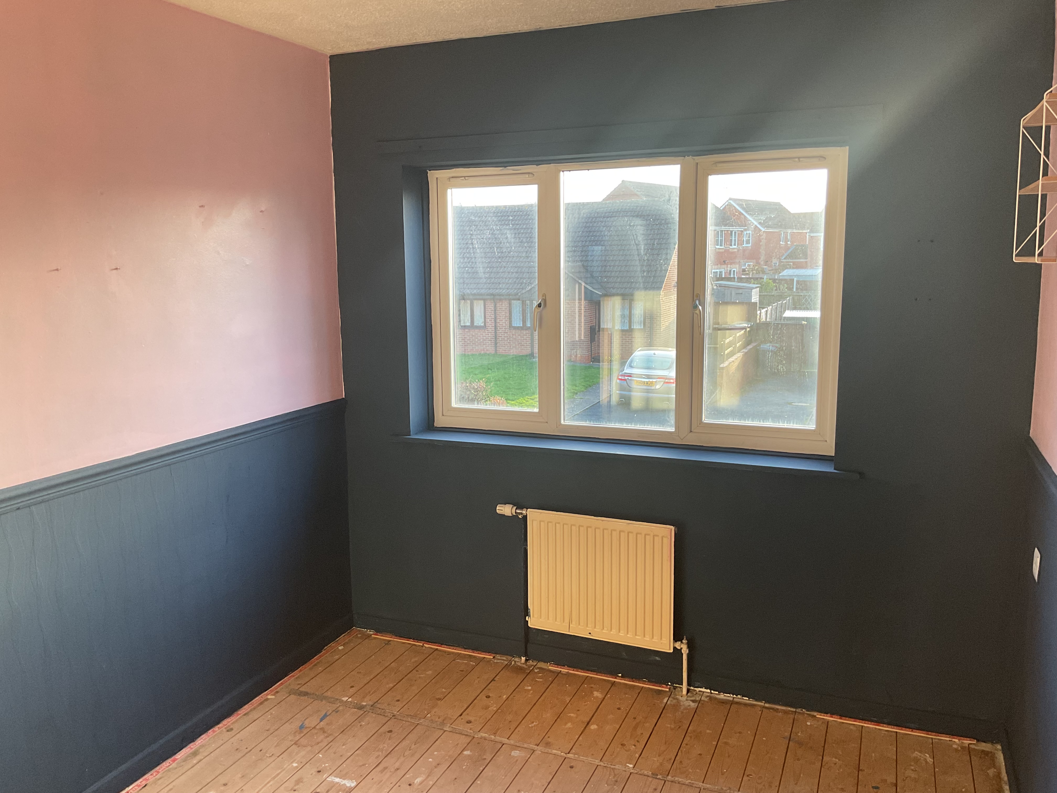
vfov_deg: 48.2
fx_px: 886
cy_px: 396
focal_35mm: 29
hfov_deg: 61.7
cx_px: 528
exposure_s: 1/100
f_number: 1.8
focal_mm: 3
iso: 64
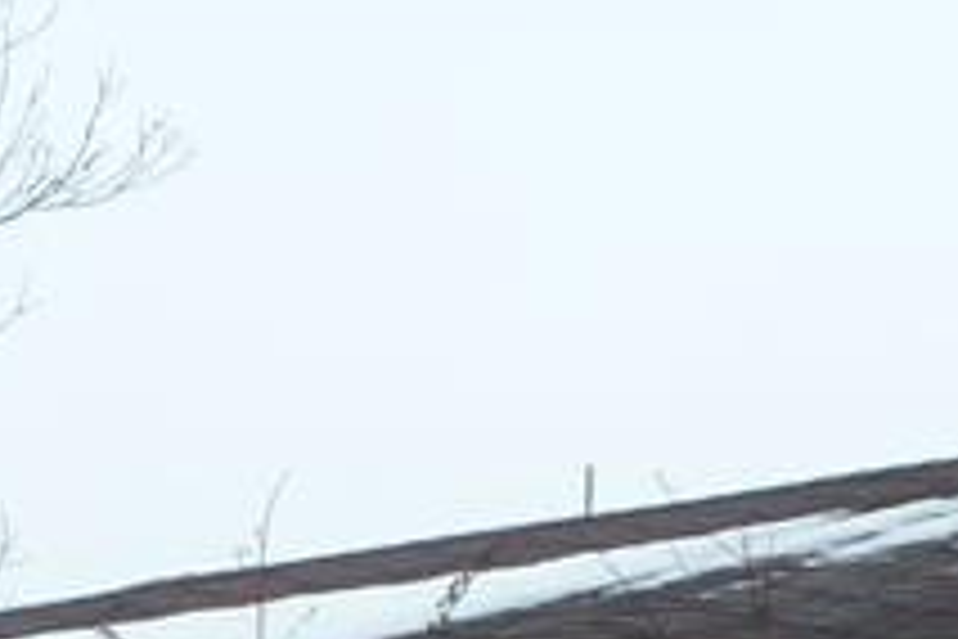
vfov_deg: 7.2
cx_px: -265
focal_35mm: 175
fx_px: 4657
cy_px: 1688
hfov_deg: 11.5
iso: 80
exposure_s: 1/125
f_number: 3.5
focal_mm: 6.3
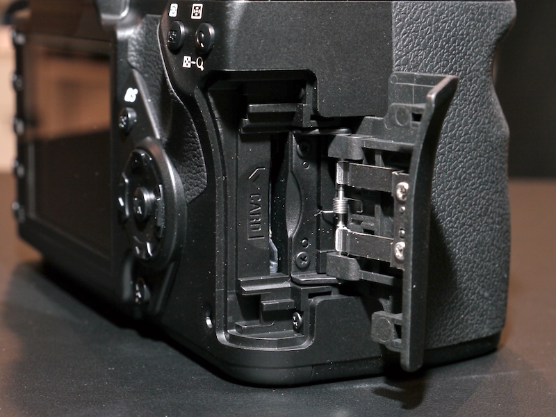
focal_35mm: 74
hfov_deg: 26.3
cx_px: 278
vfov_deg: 19.9
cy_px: 208
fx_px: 1189
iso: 400
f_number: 8
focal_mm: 37
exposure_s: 1/100
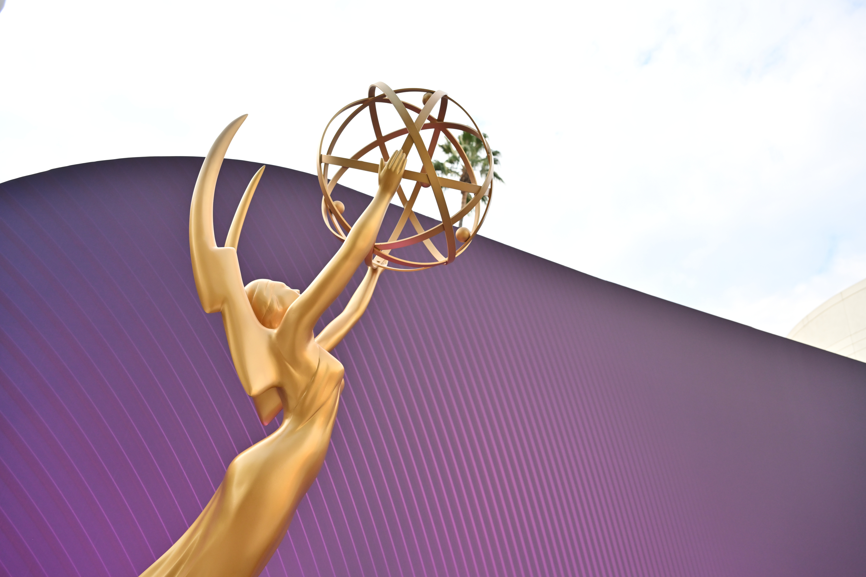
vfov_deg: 48.7
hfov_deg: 68.4
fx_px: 637
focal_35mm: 26
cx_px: 433
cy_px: 288
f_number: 4
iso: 500
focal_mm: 26.5
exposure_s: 1/800
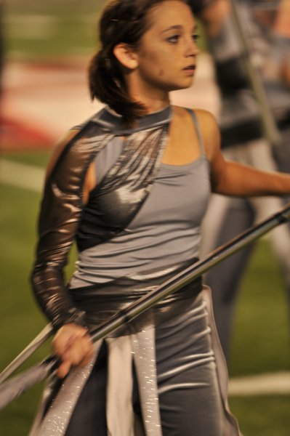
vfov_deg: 6.9
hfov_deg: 4.6
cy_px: 218
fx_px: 3631
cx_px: 145
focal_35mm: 300
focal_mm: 200
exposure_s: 1/80
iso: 200
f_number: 2.8
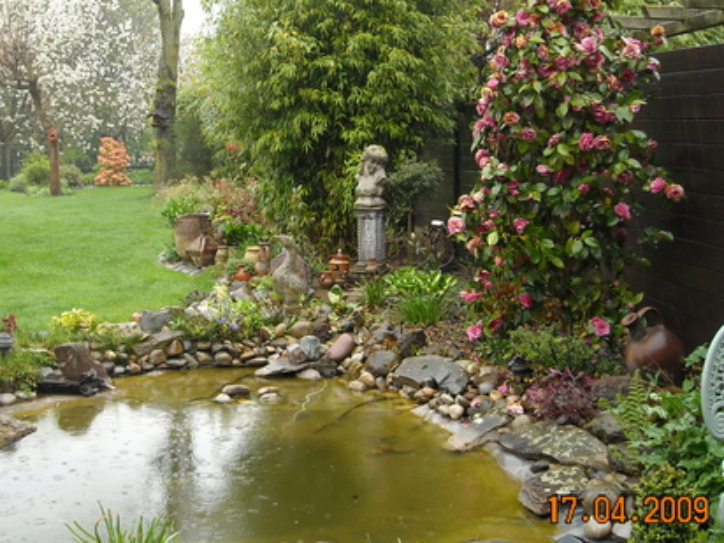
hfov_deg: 37.0
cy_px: 197
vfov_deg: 28.4
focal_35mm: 51
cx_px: 227
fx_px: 1067
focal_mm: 5.7
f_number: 2.8
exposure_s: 1/54
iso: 104
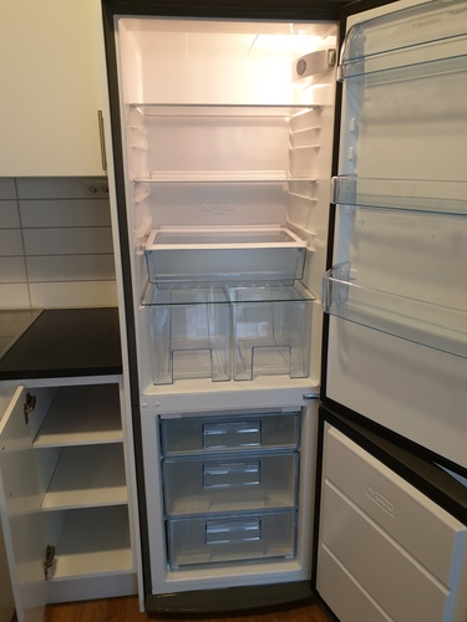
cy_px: 311
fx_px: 468
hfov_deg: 53.1
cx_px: 234
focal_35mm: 26
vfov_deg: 67.3
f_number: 2.4
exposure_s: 1/33
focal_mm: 4.3
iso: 250
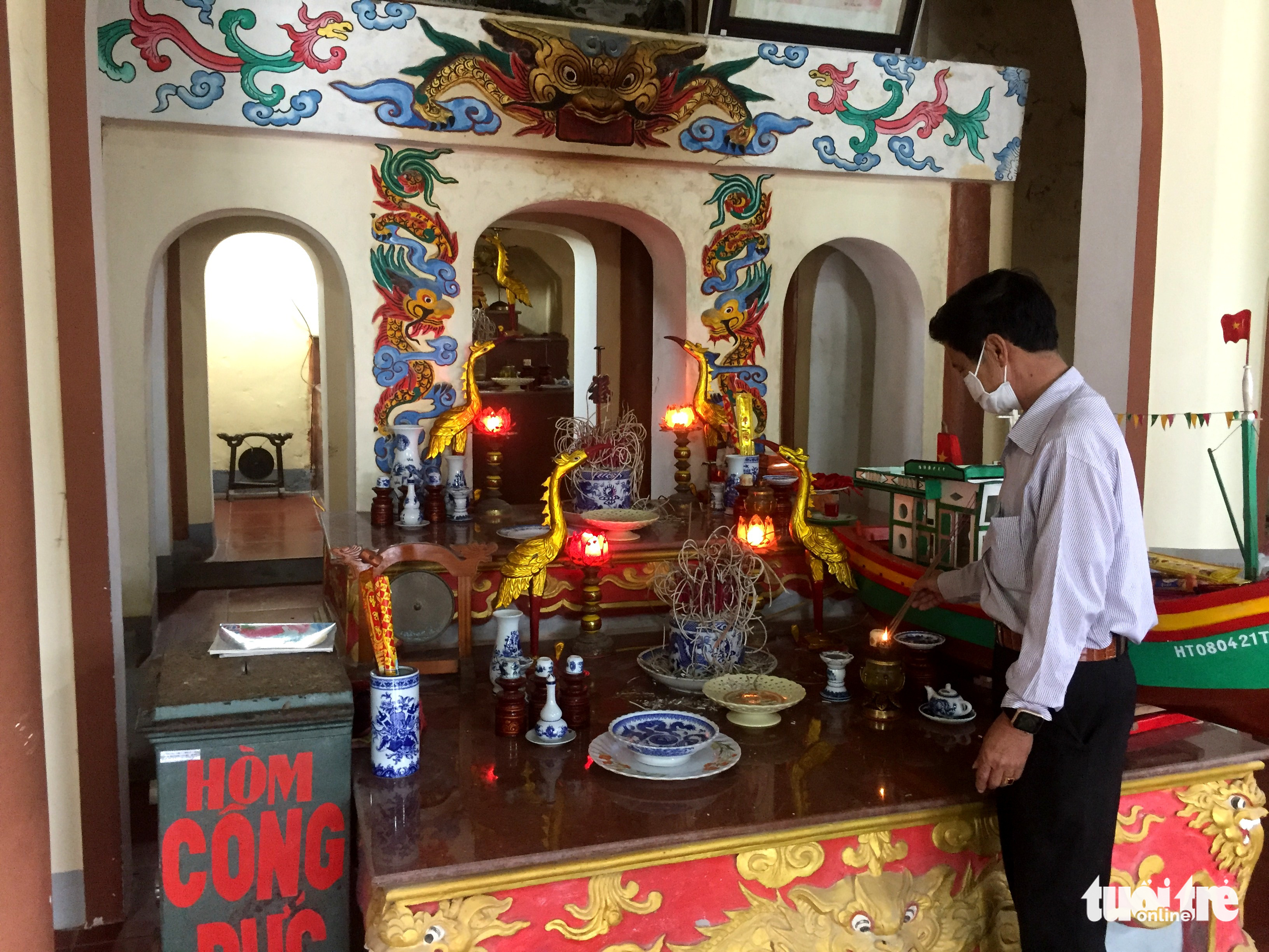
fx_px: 1063
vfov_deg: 48.2
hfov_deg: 61.7
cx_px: 634
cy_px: 476
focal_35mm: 29
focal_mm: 4.15
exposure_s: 1/25
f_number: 2.2
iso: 250
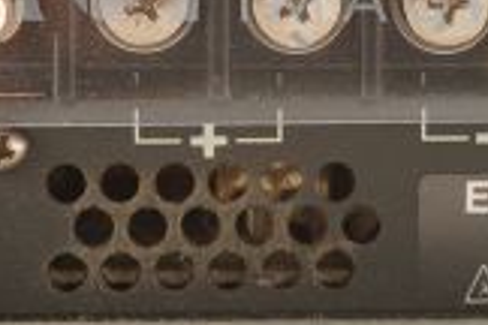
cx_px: 316
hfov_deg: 11.1
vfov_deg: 7.4
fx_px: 2508
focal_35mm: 185
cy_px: -50
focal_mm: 50
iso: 1600
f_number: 10
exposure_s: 1/125
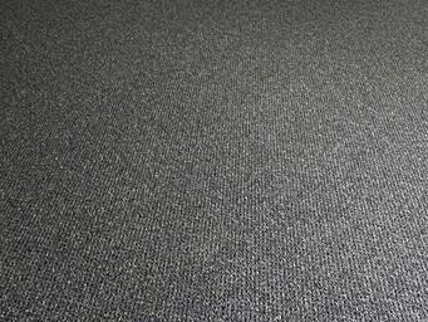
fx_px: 519
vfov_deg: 29.3
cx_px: 319
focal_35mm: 42
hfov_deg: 43.4
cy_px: -70
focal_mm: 2.22
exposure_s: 1/99
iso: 160
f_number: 2.2
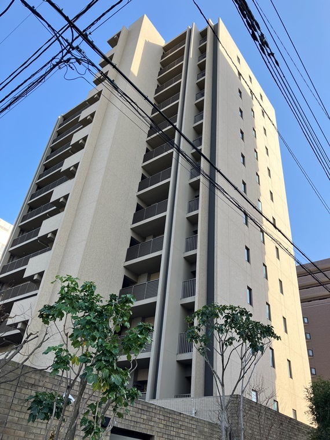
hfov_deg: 49.7
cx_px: 165
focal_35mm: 28
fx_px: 356
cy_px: 220
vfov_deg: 63.4
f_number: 1.8
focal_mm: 3.99
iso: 32
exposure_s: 1/585
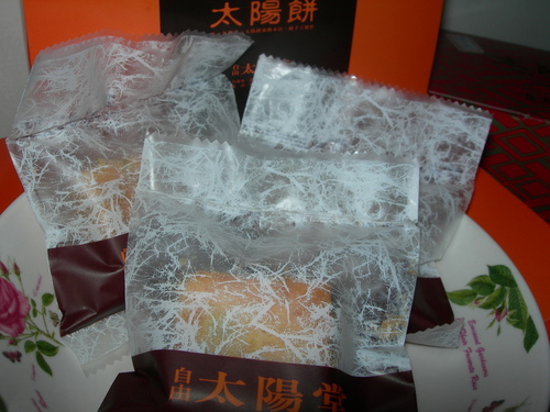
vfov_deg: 37.7
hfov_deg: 49.0
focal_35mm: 38
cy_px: 206
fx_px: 604
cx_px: 275
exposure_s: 1/60.1
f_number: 4.8
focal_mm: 7.8
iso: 50
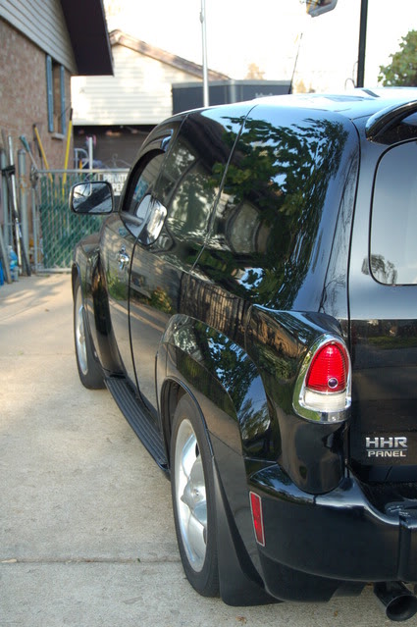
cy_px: 314
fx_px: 1175
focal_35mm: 68
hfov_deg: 20.1
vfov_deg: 29.9
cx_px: 208
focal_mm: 45
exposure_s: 1/125
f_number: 5.6
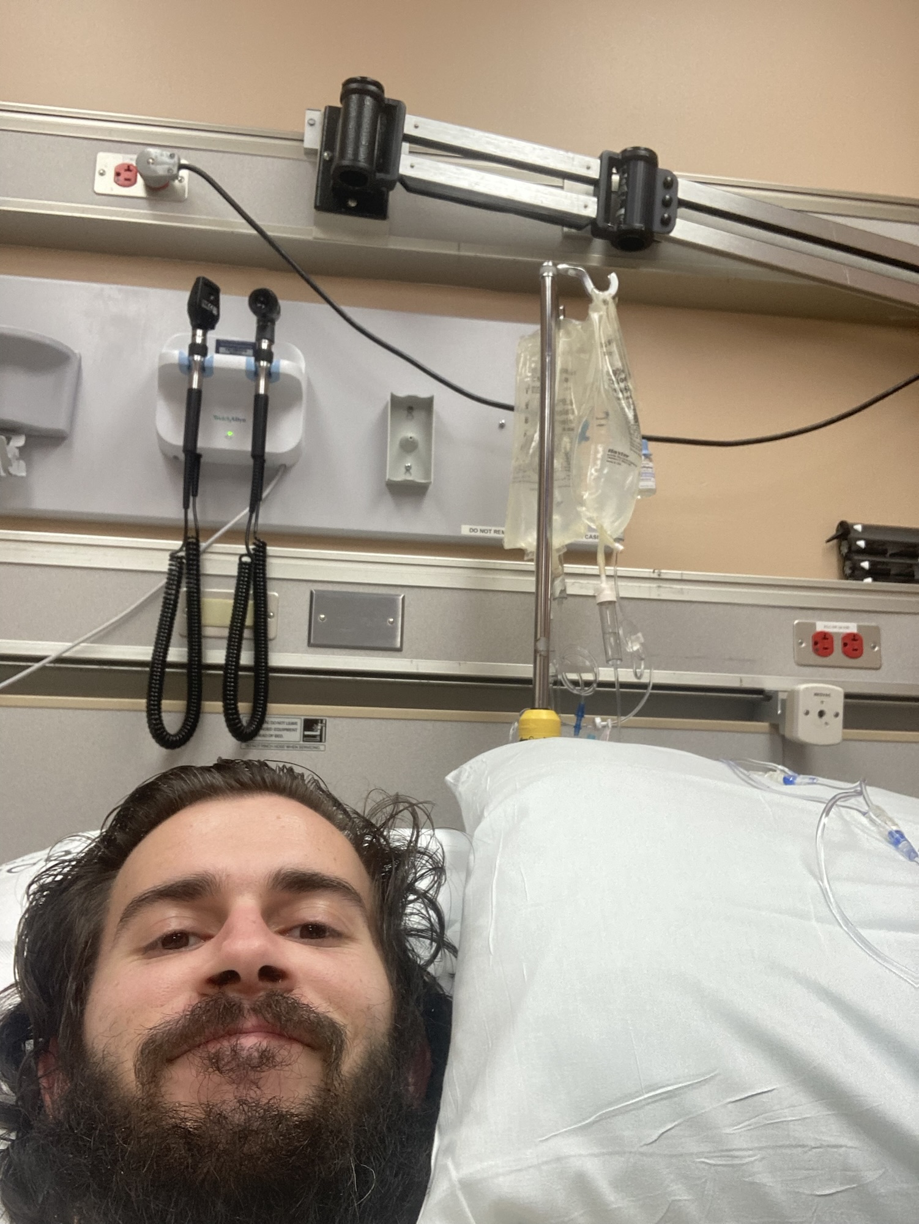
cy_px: 612
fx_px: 1132
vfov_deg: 56.8
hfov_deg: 44.2
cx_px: 460
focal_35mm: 32
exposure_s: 1/60
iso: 80
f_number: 2.2
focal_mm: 2.87
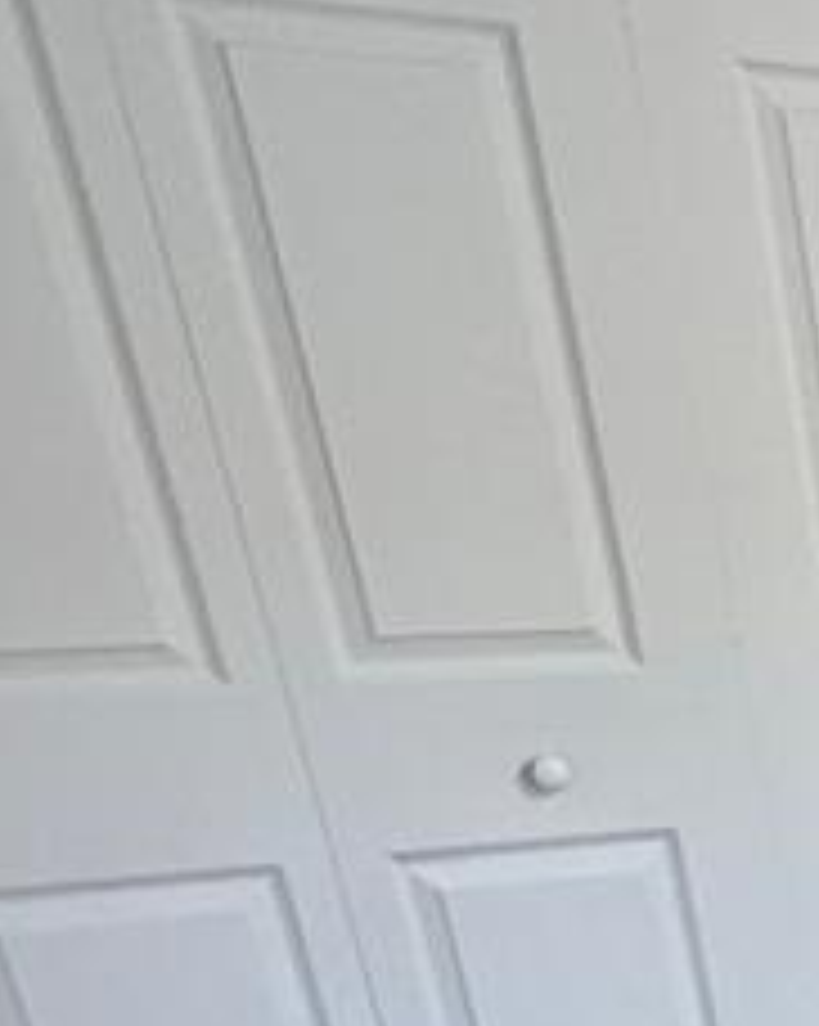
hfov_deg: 15.1
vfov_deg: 22.1
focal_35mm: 72
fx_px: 2184
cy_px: 1512
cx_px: 1840
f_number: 2.2
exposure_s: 1/99
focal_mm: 2.22
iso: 200
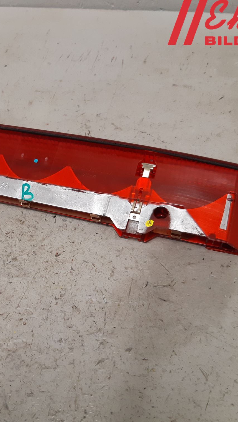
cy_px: 211
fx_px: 426
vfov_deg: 52.8
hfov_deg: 30.6
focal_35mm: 38
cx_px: 54
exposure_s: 1/50
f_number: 1.7
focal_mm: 3.93
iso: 160
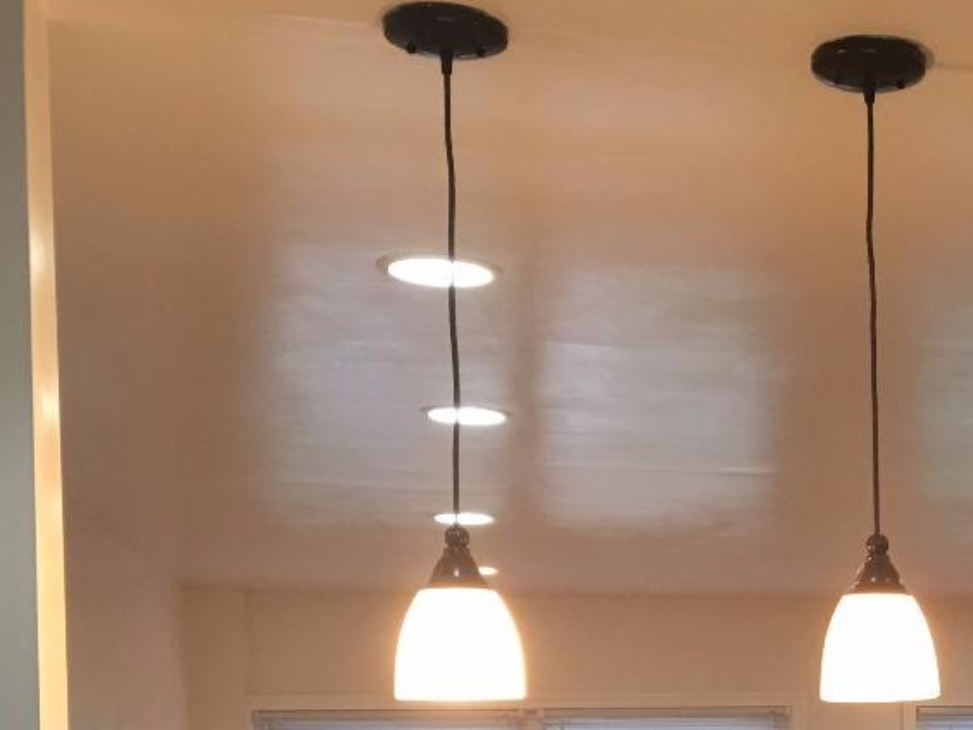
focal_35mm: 74
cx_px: 1040
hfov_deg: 24.7
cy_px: 834
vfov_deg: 19.0
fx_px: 2080
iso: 40
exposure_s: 1/15
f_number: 2.2
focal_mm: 4.15
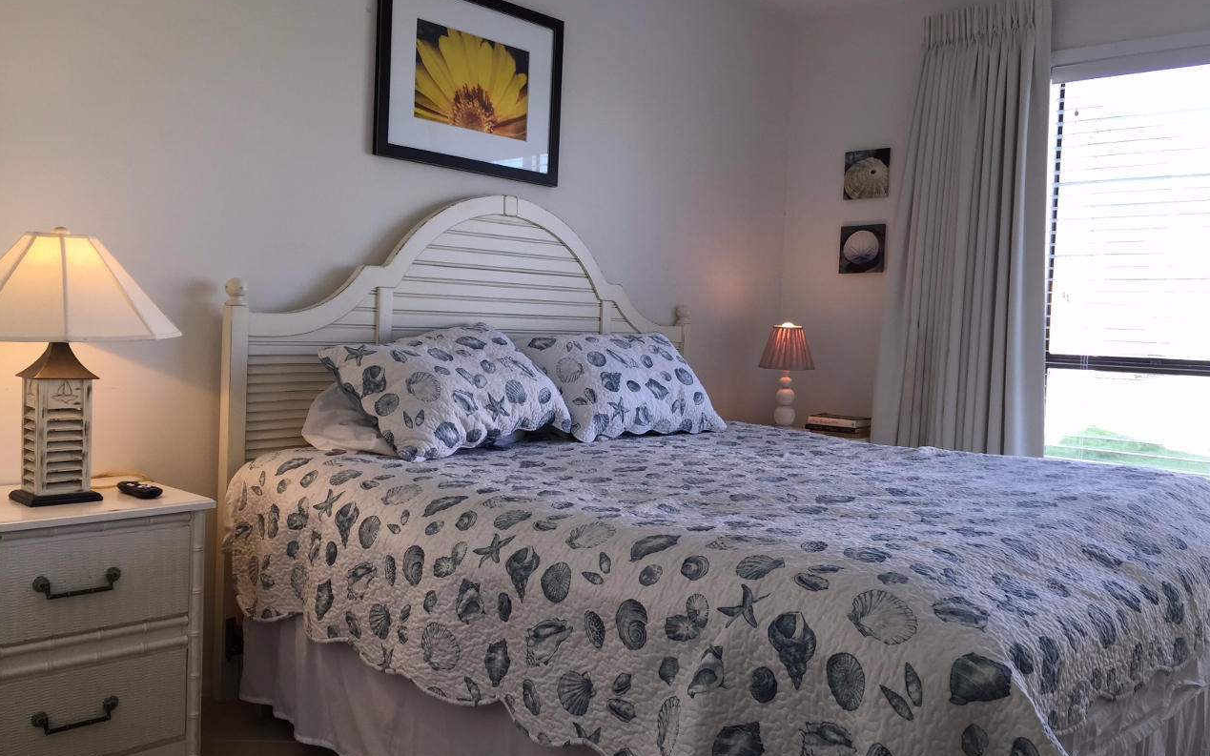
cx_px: 607
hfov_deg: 61.2
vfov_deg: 40.6
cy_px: 370
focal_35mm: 31
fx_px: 1022
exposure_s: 1/60
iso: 32
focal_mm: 4.15
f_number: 2.2
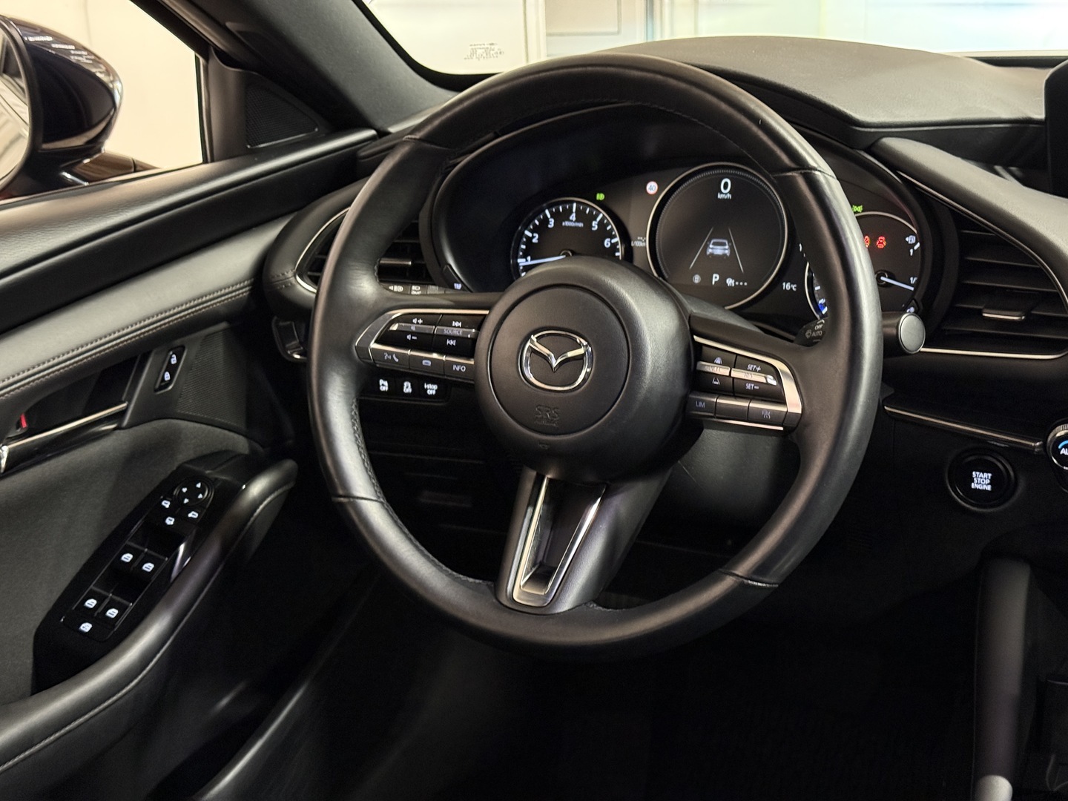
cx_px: 534
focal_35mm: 48
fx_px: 1481
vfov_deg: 30.3
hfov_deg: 39.7
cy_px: 400
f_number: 1.78
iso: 500
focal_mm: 6.76
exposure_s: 1/25
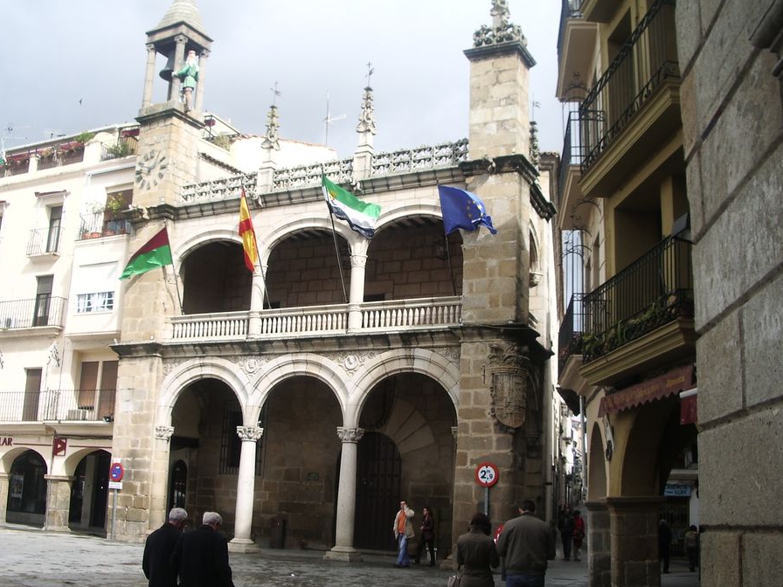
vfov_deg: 36.0
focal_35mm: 40
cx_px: 374
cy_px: 283
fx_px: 905
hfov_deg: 46.8
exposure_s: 1/320
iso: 50
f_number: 4.3
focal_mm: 5.8
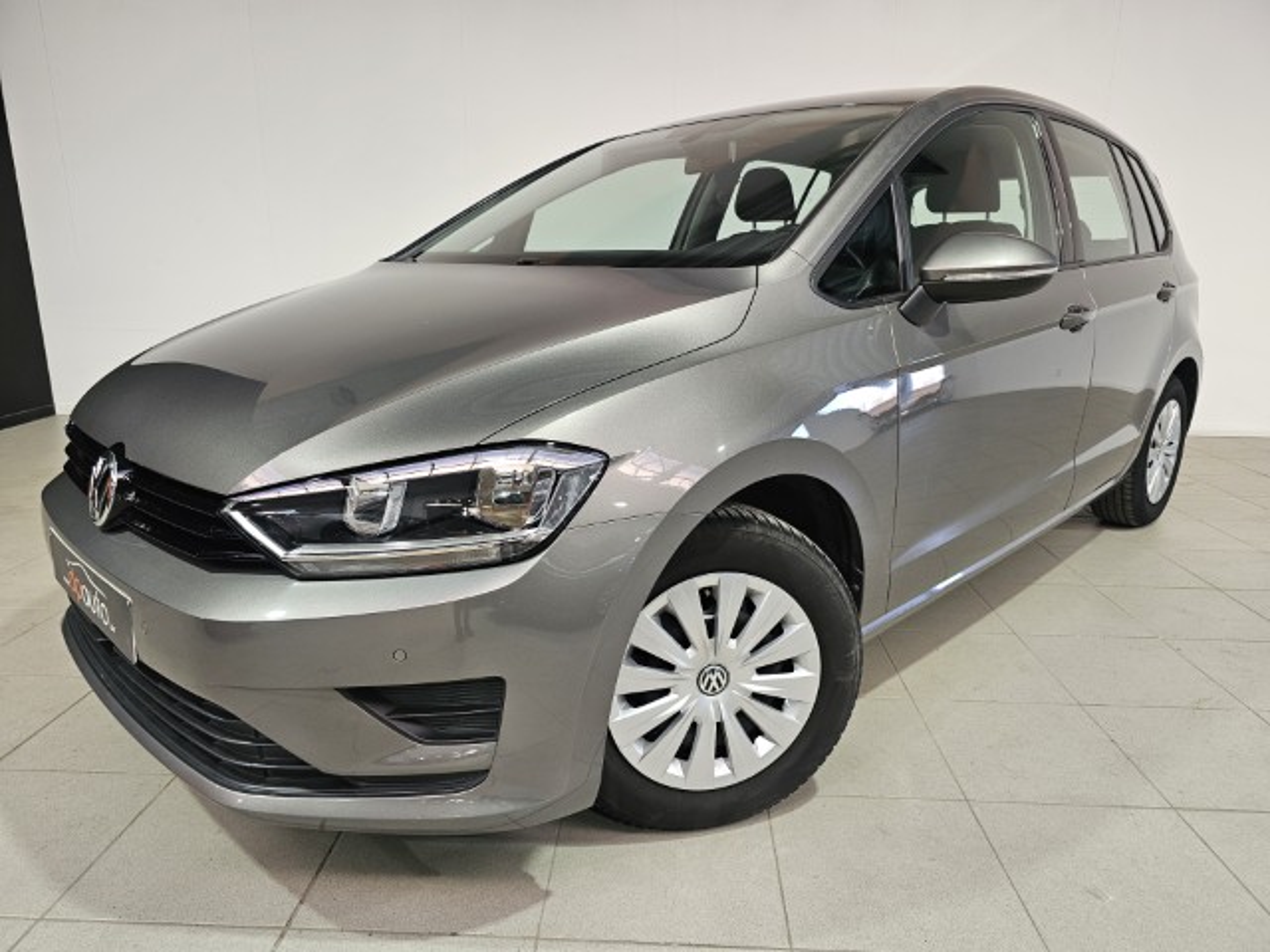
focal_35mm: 23
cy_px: 476
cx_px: 635
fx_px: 844
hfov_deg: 73.9
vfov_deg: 58.9
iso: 100
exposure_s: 1/100
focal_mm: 6.3
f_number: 1.7
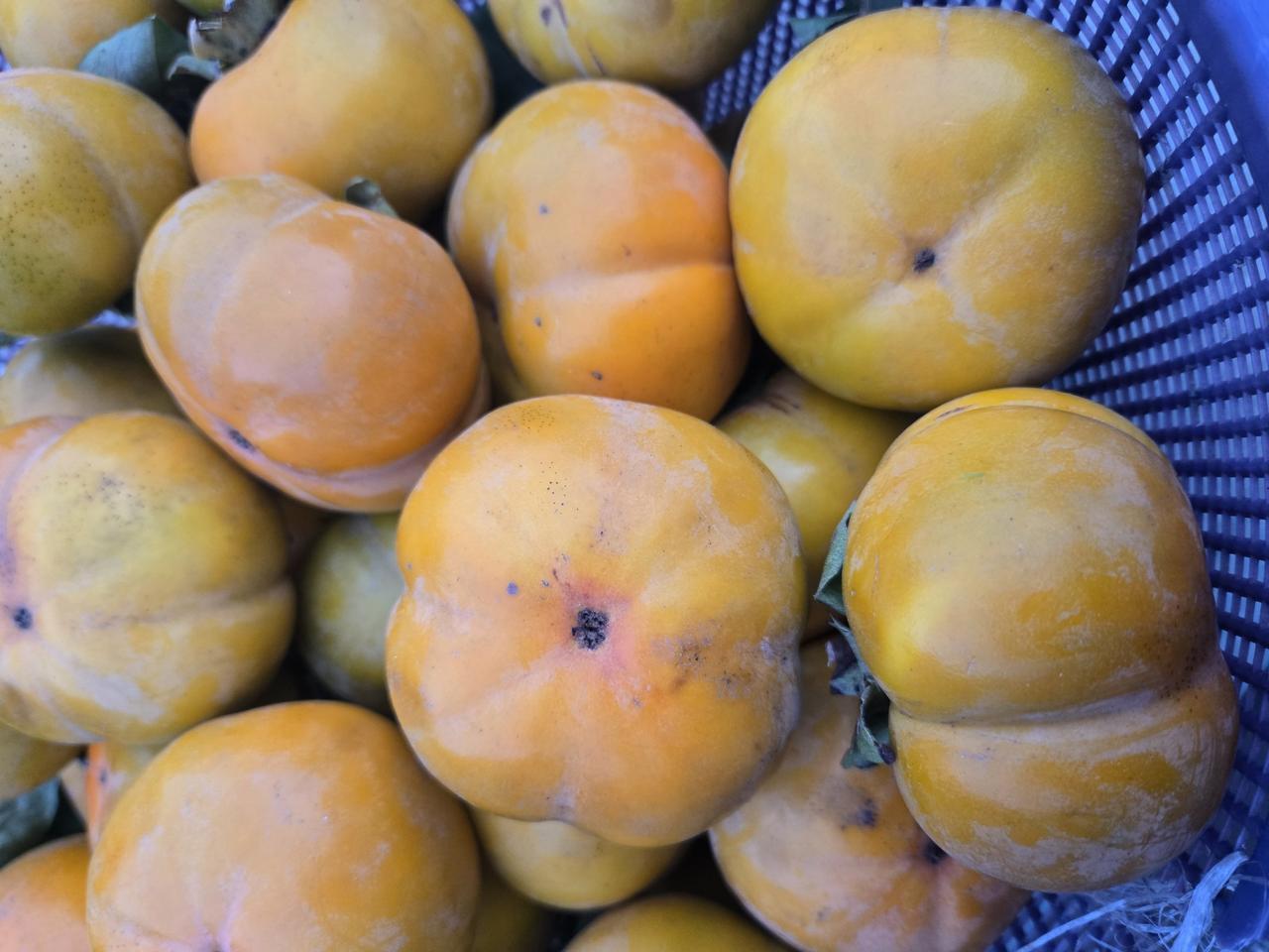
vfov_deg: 58.9
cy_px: 476
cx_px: 634
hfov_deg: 73.9
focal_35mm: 23
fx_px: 843
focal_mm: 5.4
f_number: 1.8
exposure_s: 1/120
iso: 400
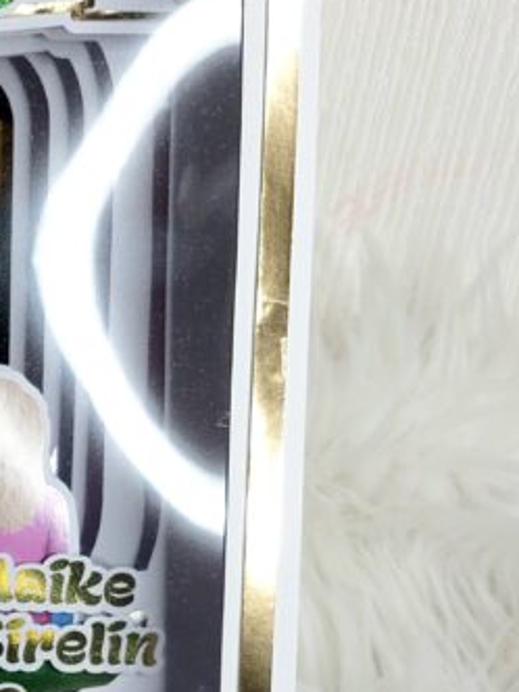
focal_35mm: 74
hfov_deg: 17.9
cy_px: 569
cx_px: -244
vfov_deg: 25.8
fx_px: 1479
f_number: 1.8
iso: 80
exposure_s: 1/100
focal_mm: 5.23
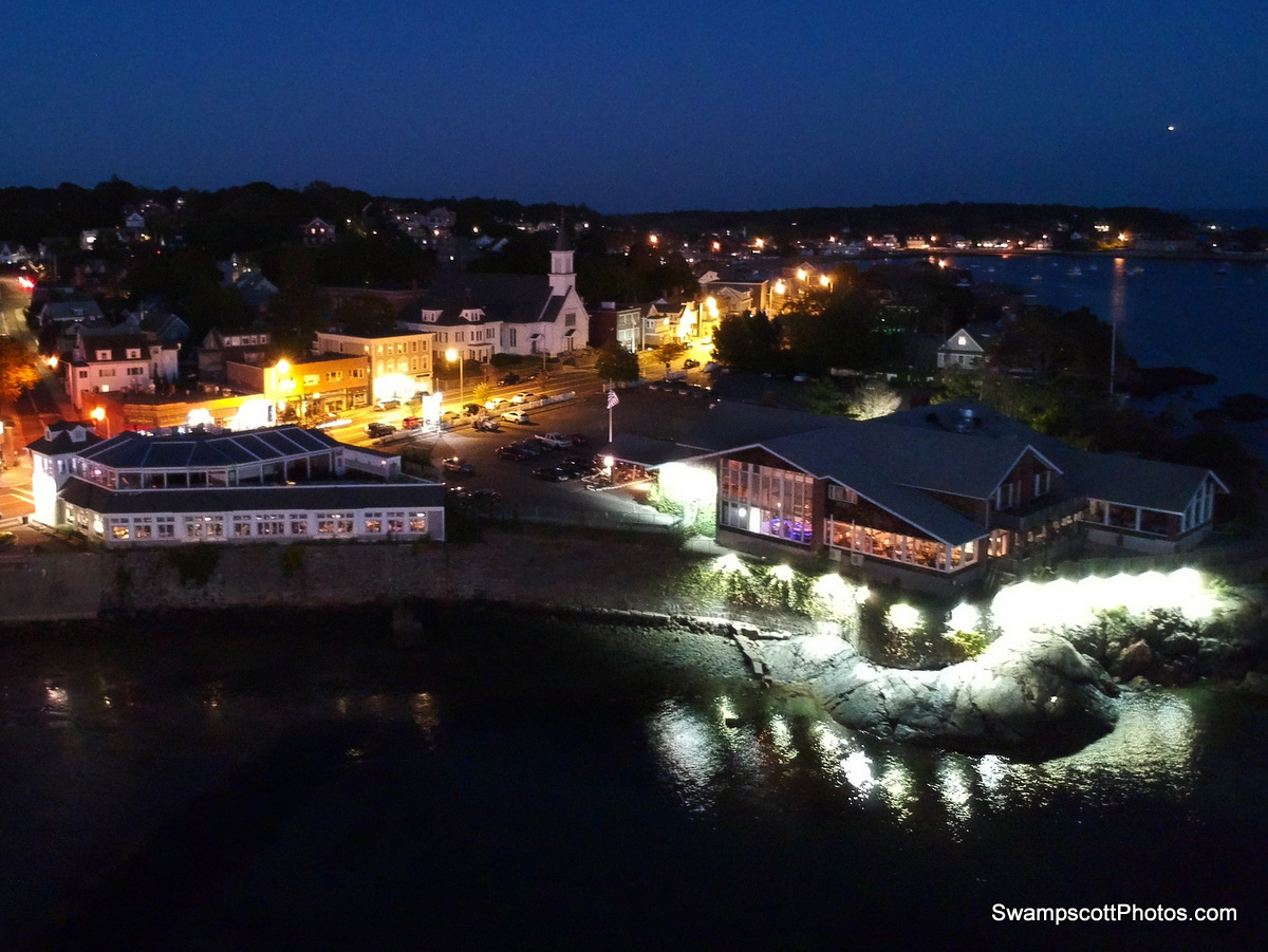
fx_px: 916
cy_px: 476
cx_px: 634
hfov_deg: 69.4
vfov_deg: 54.9
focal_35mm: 25
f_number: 2.6
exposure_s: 1/2
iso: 1599
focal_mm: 4.49
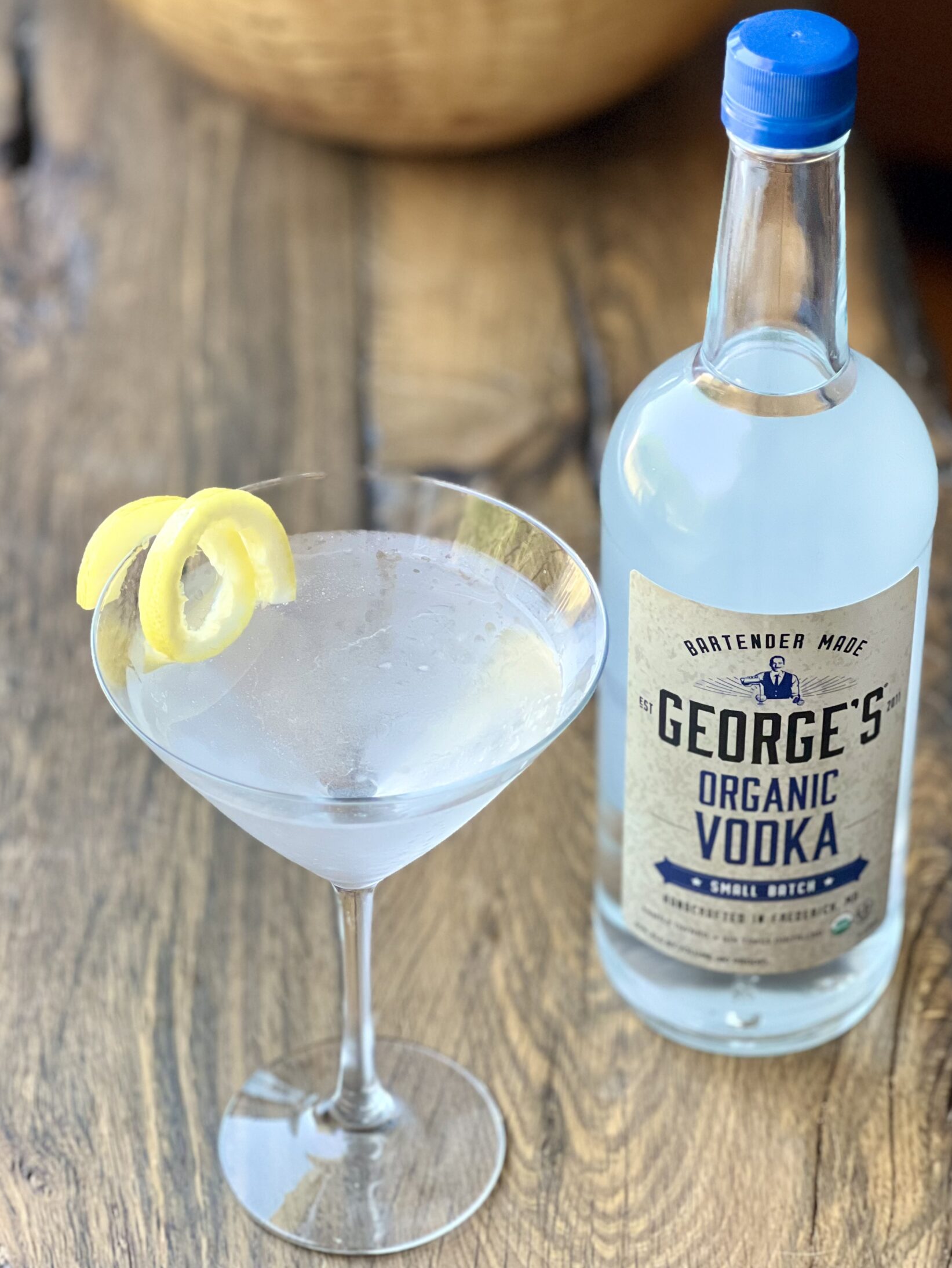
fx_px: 3300
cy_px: 685
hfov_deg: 16.4
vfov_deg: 21.8
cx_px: 510
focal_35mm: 90
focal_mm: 9
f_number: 2.8
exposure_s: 1/121
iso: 200
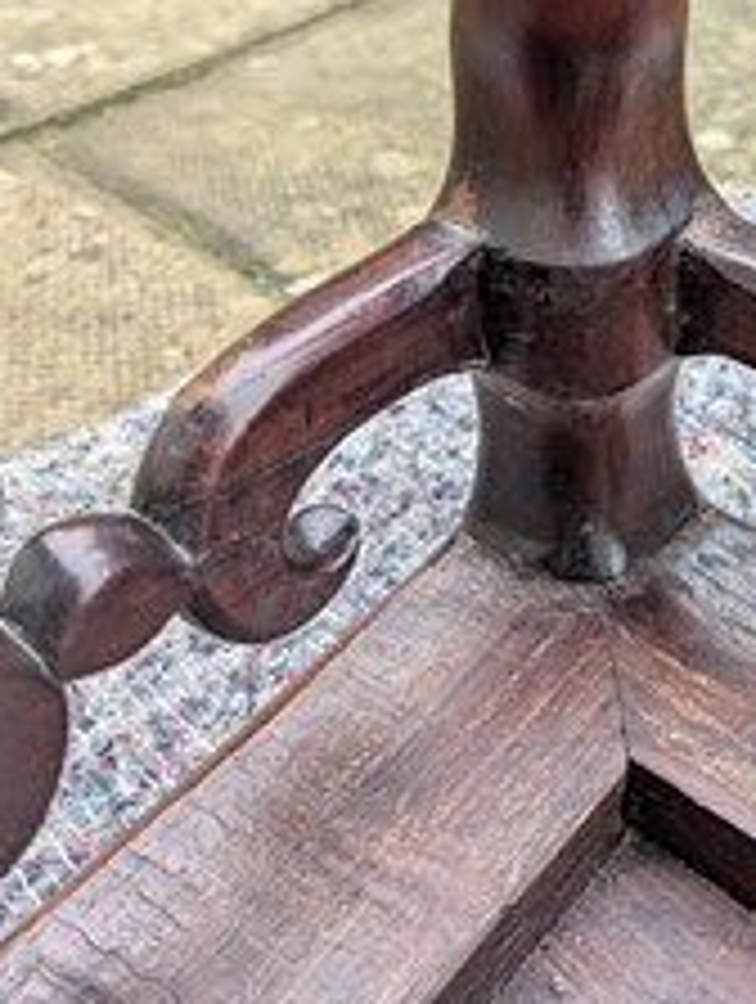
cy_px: 275
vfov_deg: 42.7
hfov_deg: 32.5
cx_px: 632
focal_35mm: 43
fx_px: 1249
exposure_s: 1/225
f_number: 1.85
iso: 113
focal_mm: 6.81
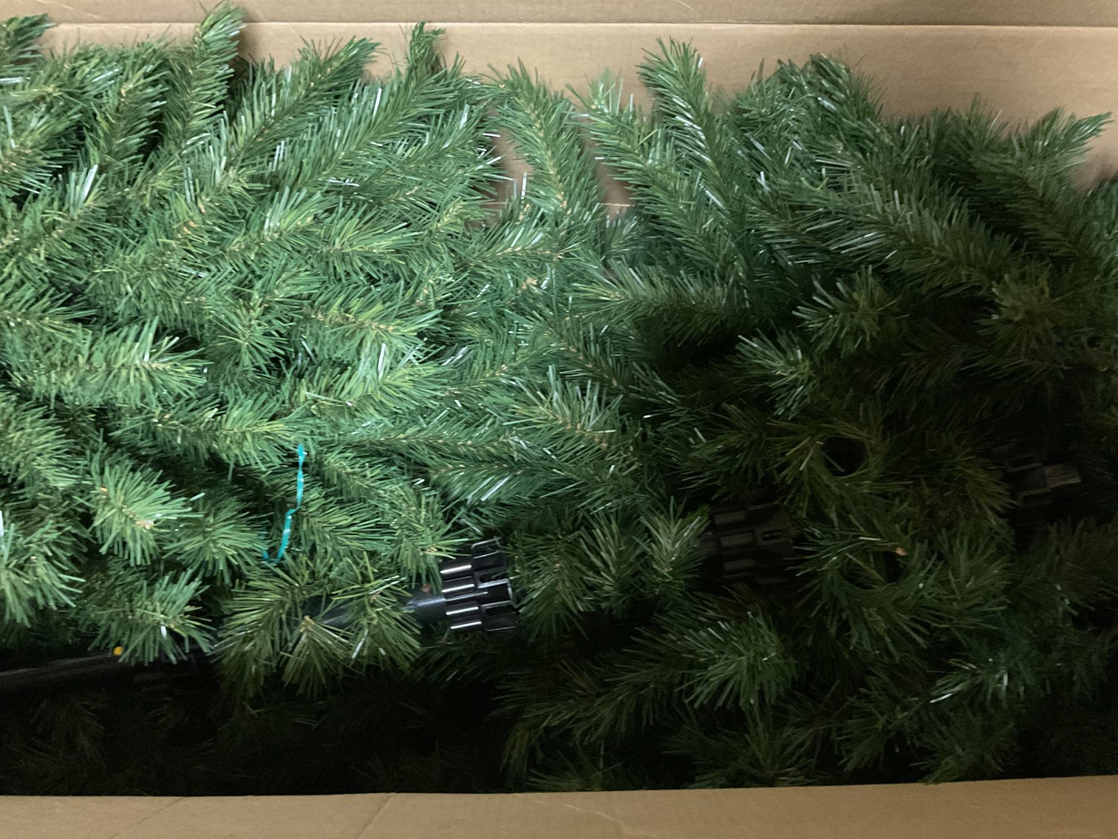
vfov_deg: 48.2
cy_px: 420
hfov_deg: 61.7
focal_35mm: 29
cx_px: 559
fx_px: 937
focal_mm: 3
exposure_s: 1/17
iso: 500
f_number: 1.8
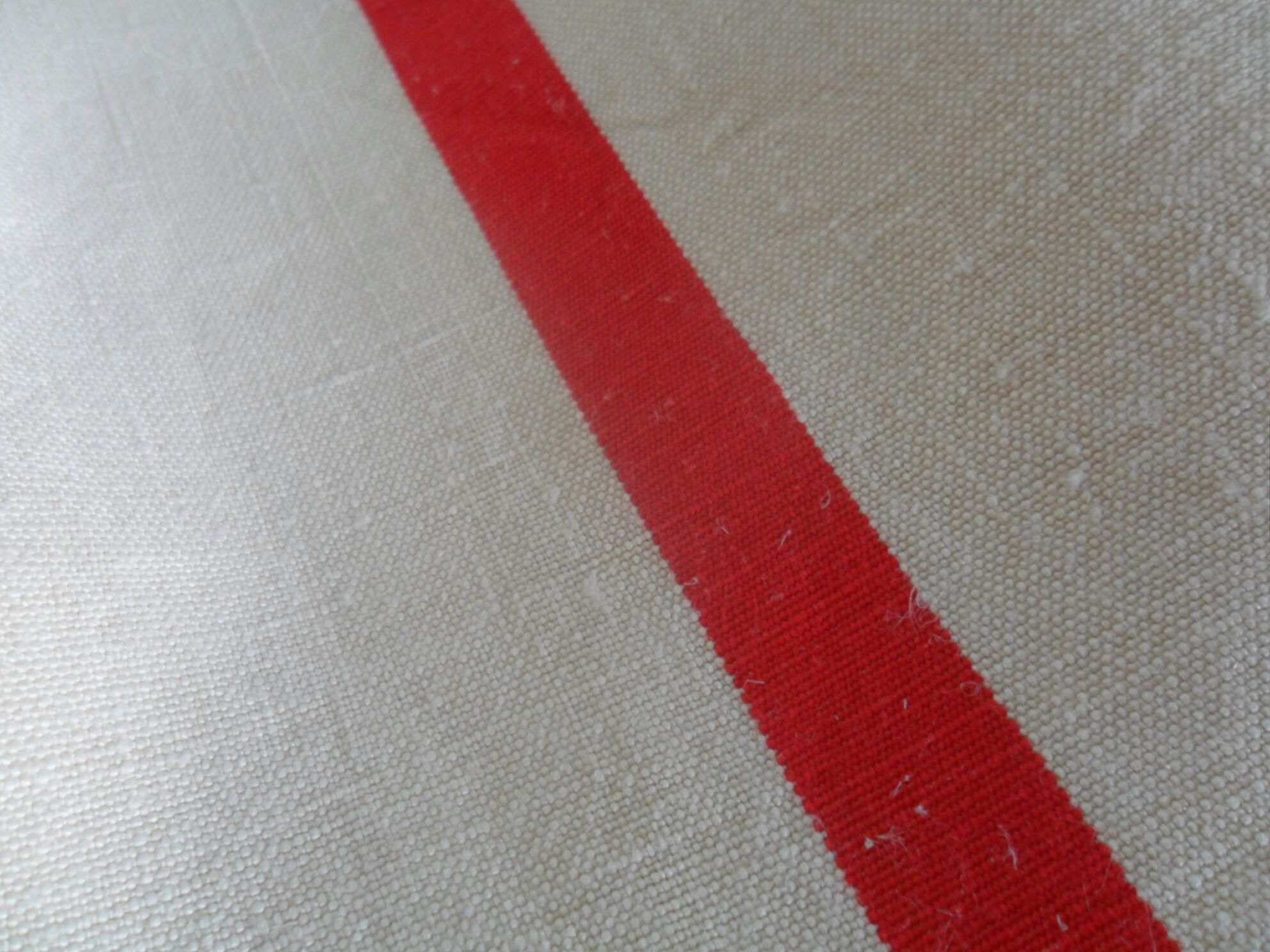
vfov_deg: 51.4
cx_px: 635
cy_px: 476
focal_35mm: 27
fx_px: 991
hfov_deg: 65.3
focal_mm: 4.9
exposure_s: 1/30
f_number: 3.5
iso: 160
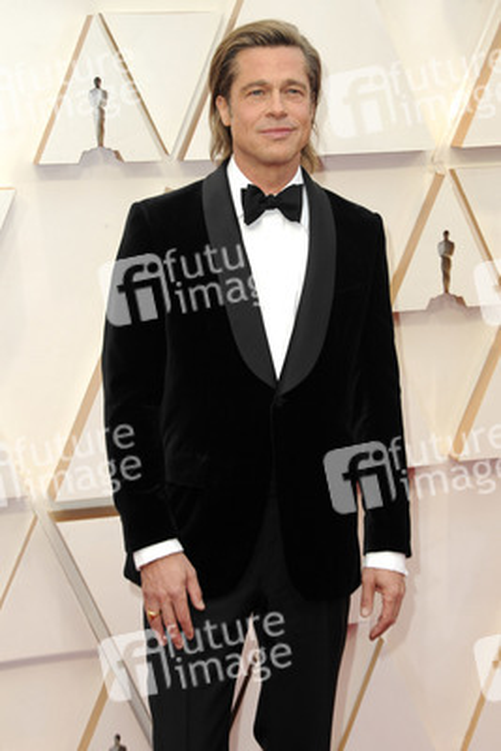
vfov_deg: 23.9
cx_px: 250
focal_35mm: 85
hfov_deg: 16.1
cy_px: 376
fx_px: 1773
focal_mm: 85
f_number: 8
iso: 1250
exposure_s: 1/200
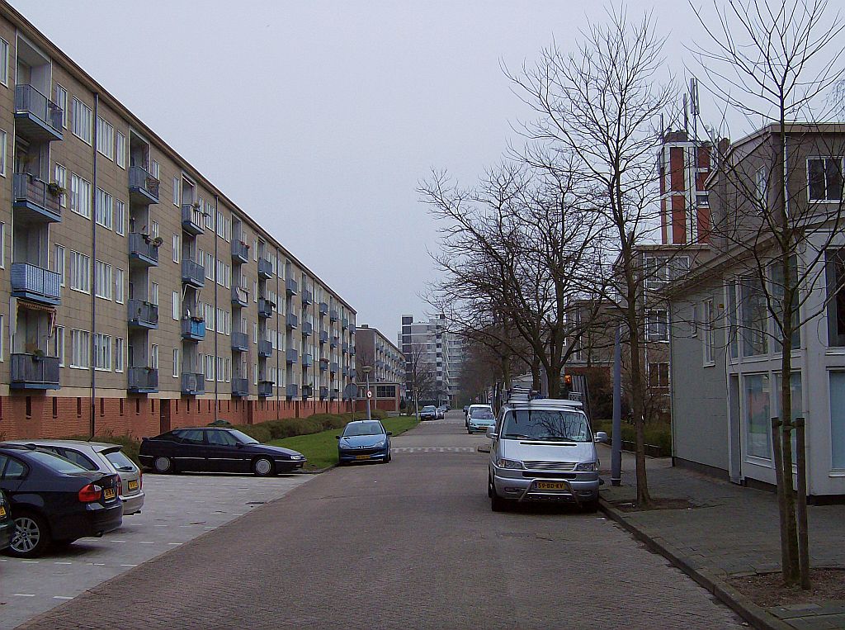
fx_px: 1120
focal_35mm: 46
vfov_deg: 31.4
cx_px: 422
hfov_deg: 41.3
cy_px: 315
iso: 100
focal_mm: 7.7
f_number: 5.1
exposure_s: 1/657
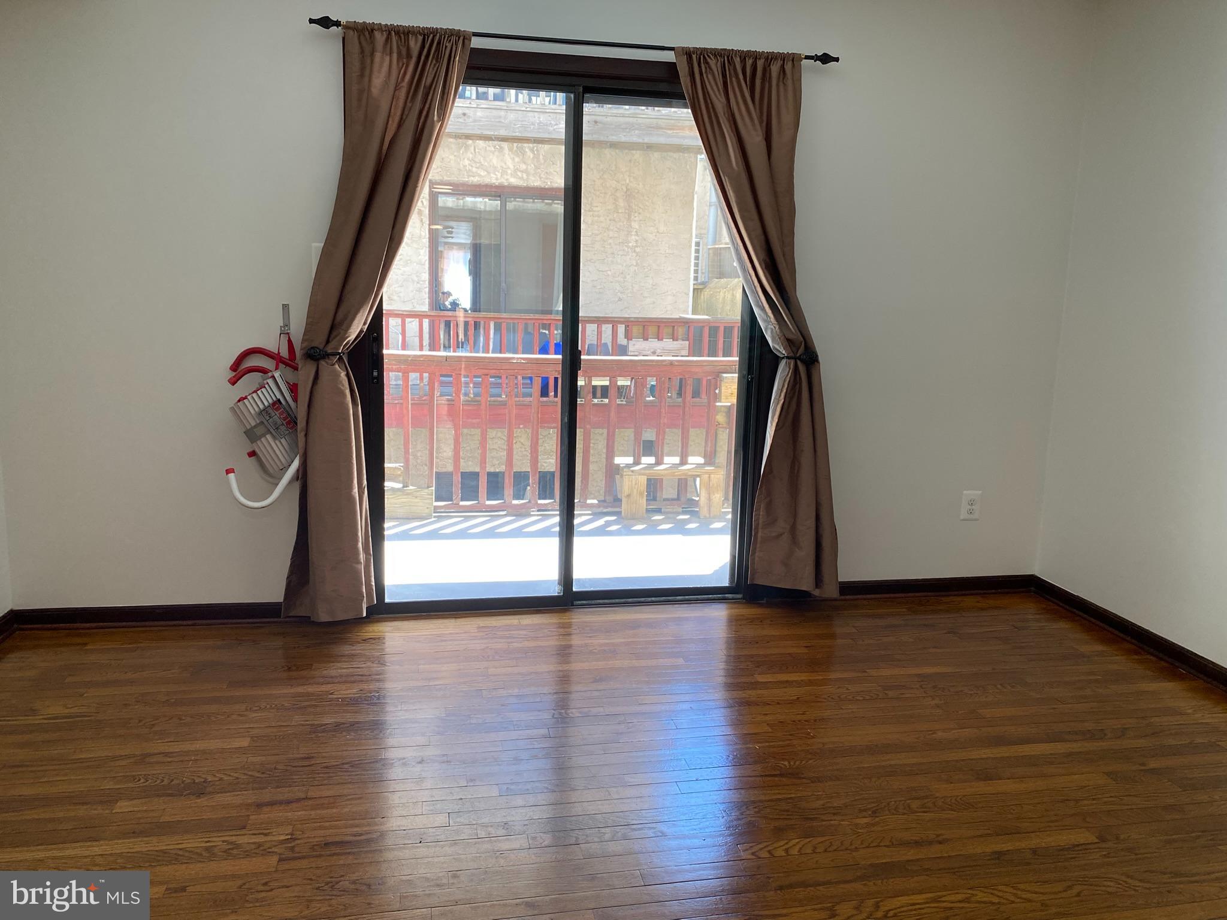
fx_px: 922
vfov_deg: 53.1
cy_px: 460
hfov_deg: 67.3
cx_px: 614
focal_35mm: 26
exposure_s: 1/121
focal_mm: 4.25
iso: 100
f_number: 1.8
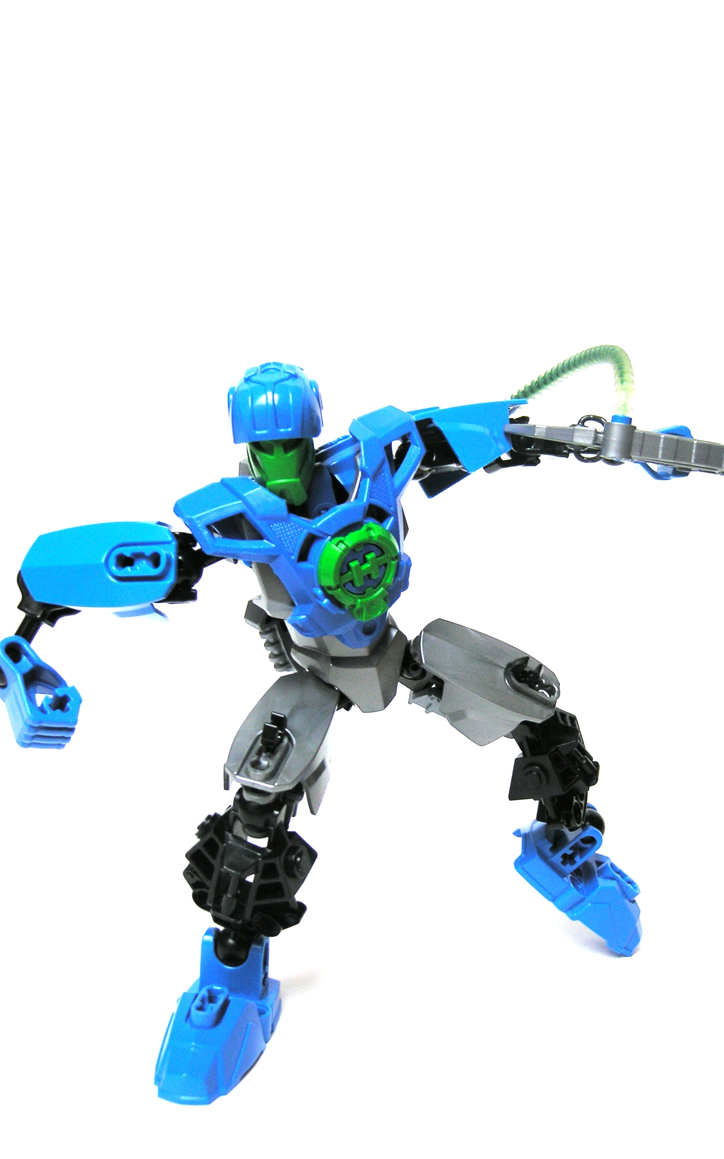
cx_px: 459
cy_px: 616
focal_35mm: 40
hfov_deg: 31.8
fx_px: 1263
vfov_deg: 49.2
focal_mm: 8.1
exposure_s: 1/10.2
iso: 50
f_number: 2.9
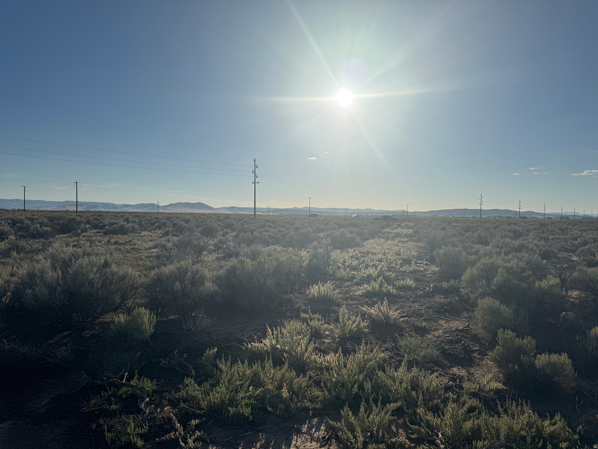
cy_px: 224
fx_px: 415
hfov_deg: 71.6
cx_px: 299
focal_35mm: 24
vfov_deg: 56.8
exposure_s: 1/20000
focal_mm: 6.76
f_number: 1.78
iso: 64
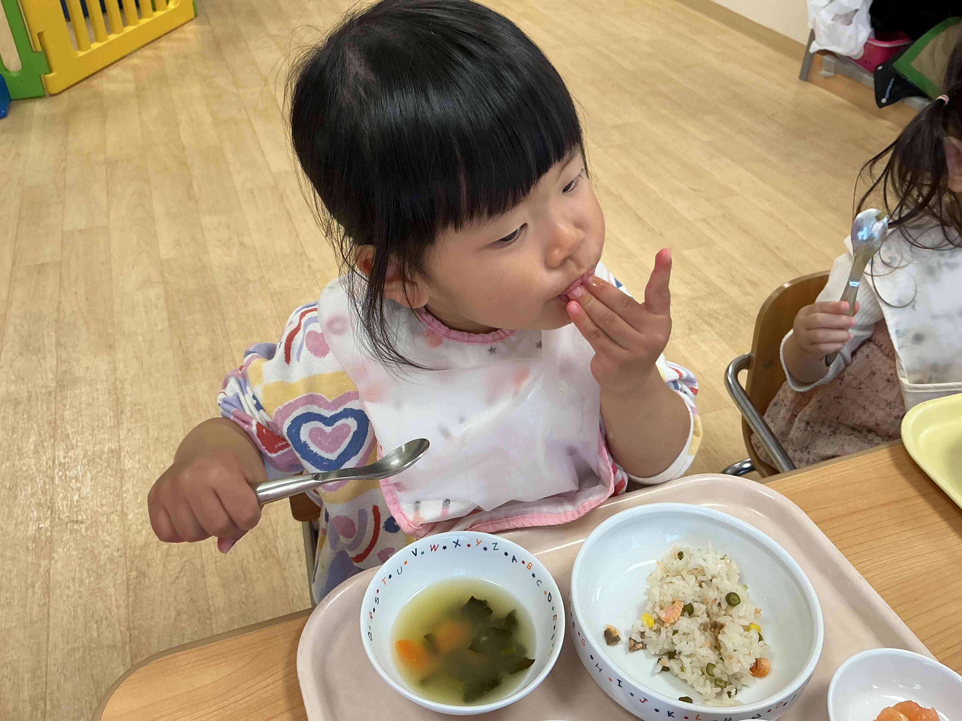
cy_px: 360
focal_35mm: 29
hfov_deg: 61.7
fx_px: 806
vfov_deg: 48.2
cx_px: 481
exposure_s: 1/120
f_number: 1.8
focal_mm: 3
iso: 32
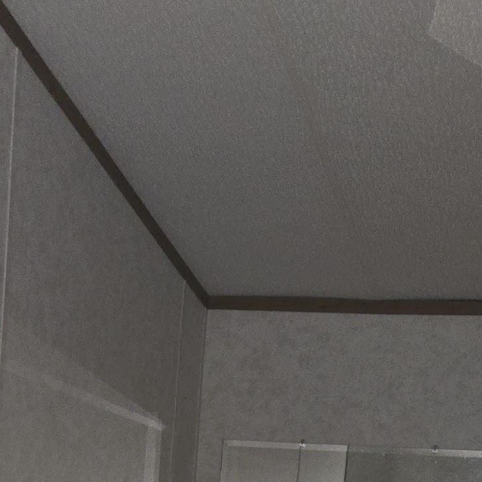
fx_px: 1355
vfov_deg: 18.1
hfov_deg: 20.1
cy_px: 711
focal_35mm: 86
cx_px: 170
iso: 125
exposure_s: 1/16.8
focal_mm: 5.4
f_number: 1.8
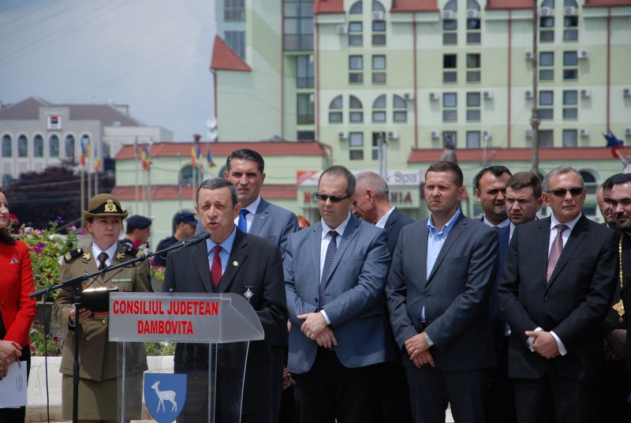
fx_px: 2765
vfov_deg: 8.7
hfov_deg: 13.0
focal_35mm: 158
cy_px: 212
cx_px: 316
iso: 140
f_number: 5.6
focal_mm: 105
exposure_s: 1/500
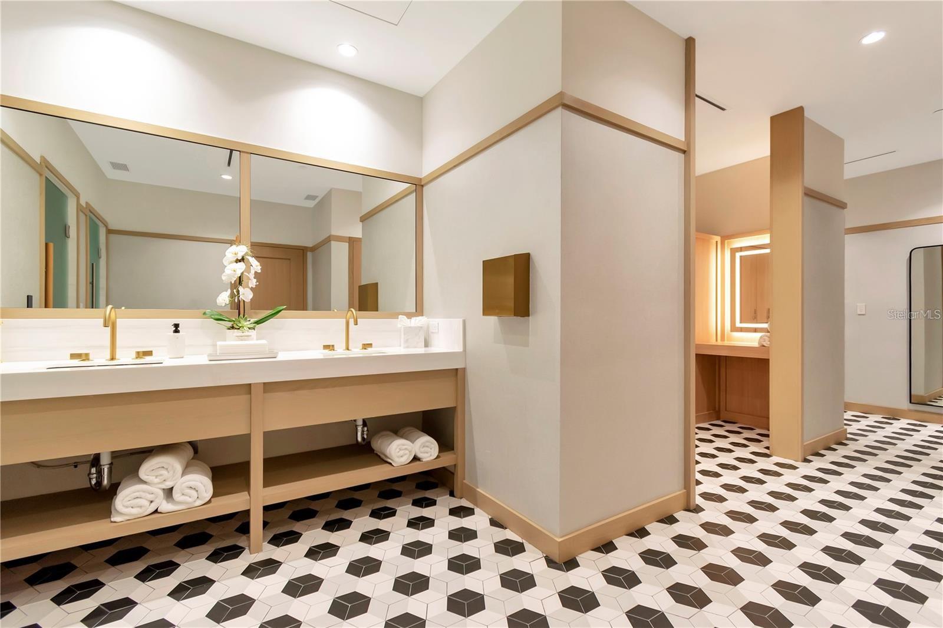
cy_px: 314
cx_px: 472
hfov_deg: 100.4
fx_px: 393
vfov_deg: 77.3
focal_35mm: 15
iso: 400
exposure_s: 1/20
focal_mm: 10
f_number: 4.5
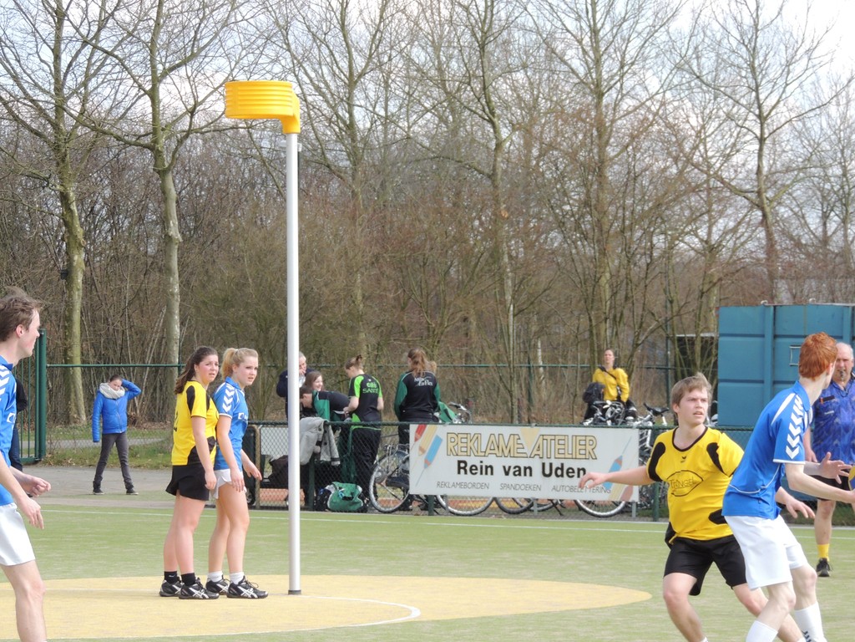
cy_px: 321
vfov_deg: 9.6
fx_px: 3828
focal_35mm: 155
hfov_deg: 12.7
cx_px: 428
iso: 250
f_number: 4.4
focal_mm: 27.6
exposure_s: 1/500
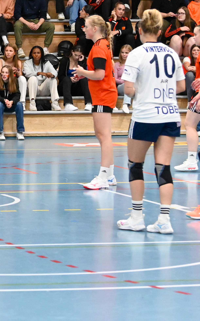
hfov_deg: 5.8
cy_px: 63
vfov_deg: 9.5
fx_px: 1919
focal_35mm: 220
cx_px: -175
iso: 4500
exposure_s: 1/800
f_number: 4
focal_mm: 70
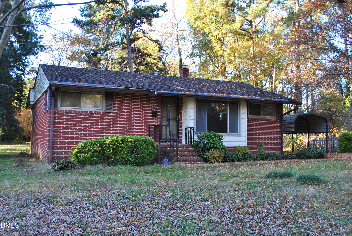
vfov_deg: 37.0
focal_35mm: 36
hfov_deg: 53.1
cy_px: 118
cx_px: 176
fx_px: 352
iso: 200
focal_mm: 24
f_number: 5.6
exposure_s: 1/60
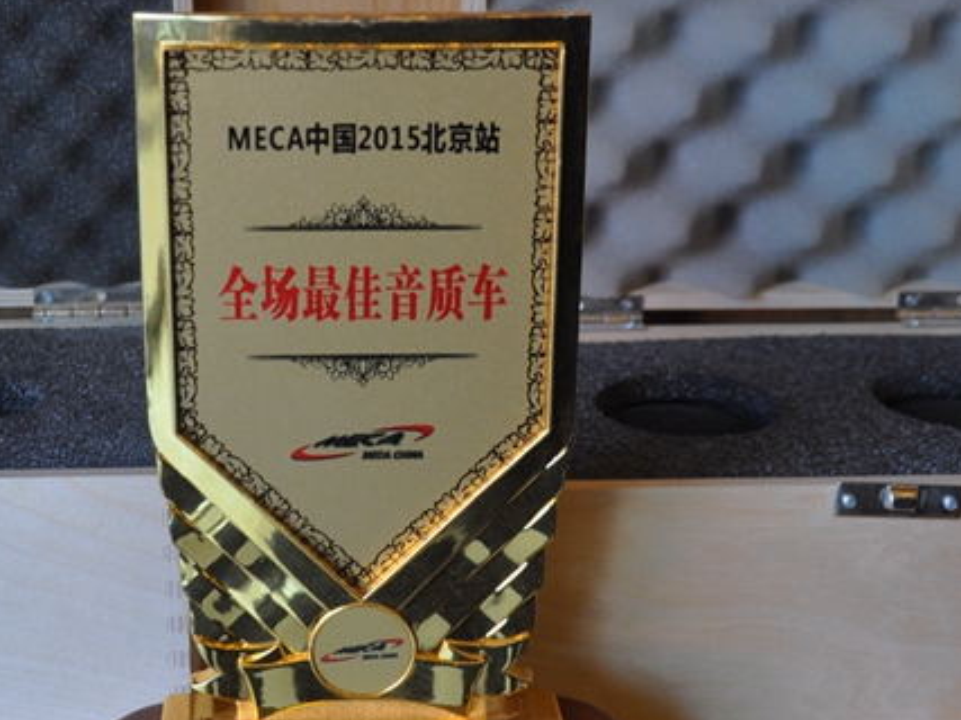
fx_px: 1519
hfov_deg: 35.0
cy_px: 452
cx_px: 389
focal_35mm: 55
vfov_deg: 26.6
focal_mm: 25
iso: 640
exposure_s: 1/100
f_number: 5
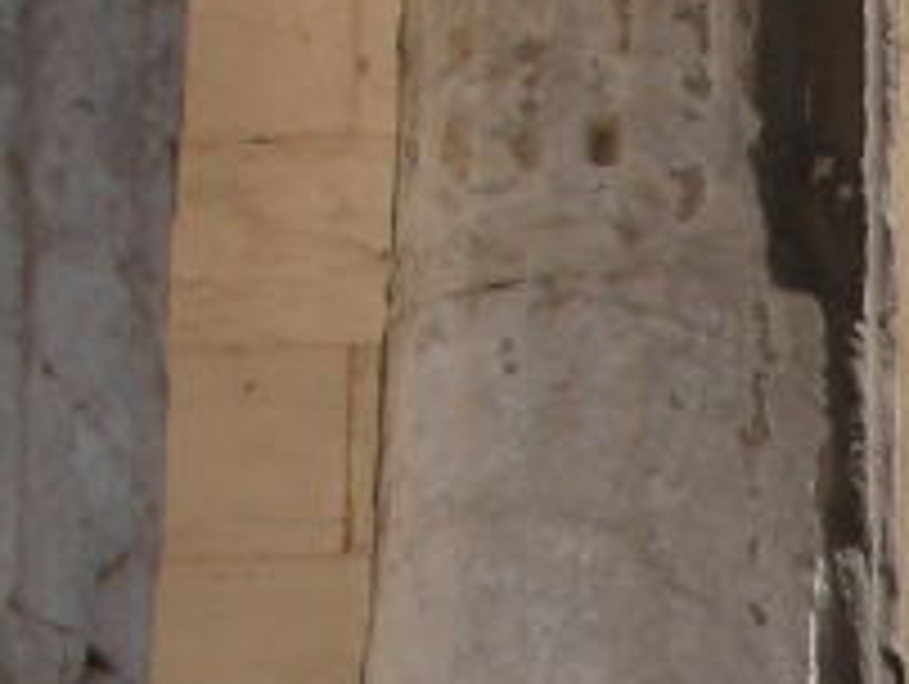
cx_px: 1534
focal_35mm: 177
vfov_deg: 8.1
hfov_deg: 10.6
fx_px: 4653
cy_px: 1310
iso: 50
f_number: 3
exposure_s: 1/437
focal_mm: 5.8
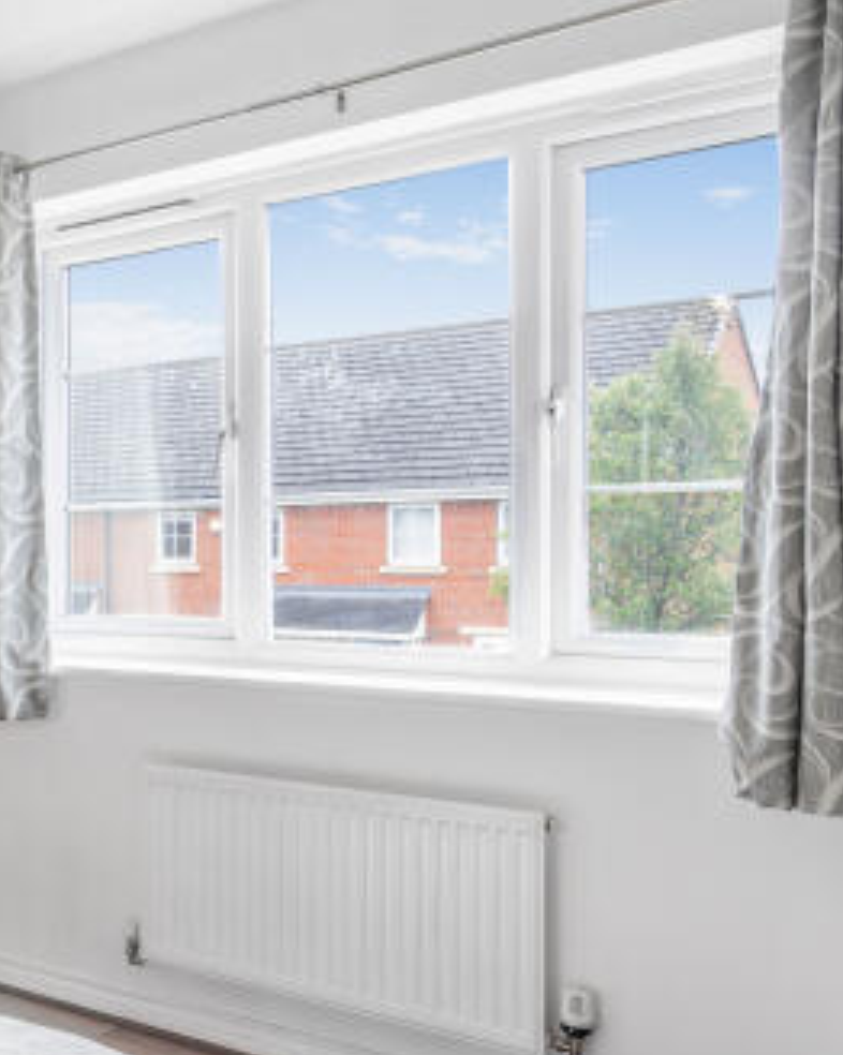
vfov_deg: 44.8
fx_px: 1280
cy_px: 577
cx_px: -315
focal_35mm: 41
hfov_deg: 28.3
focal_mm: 14
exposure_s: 1/50
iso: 250
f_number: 6.3
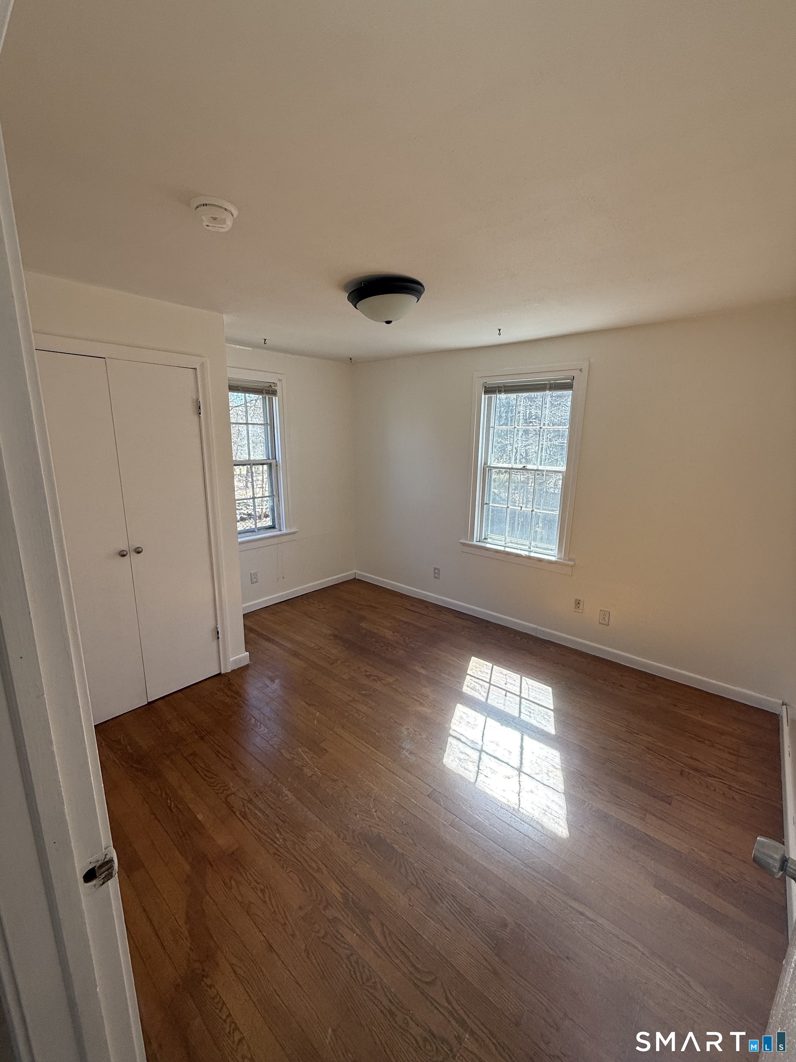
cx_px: 398
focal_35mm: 14
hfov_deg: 85.7
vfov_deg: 102.1
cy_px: 531
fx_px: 429
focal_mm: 2.22
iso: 64
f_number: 2.2
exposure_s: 1/152
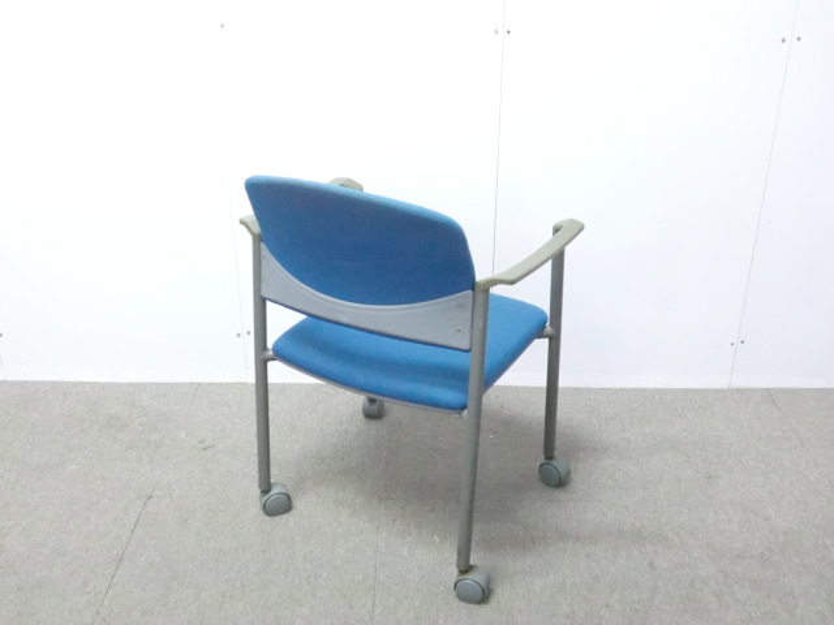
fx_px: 916
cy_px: 312
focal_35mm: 38
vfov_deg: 37.7
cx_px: 417
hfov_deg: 49.0
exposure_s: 1/25
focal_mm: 6.9
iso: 800
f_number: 3.9
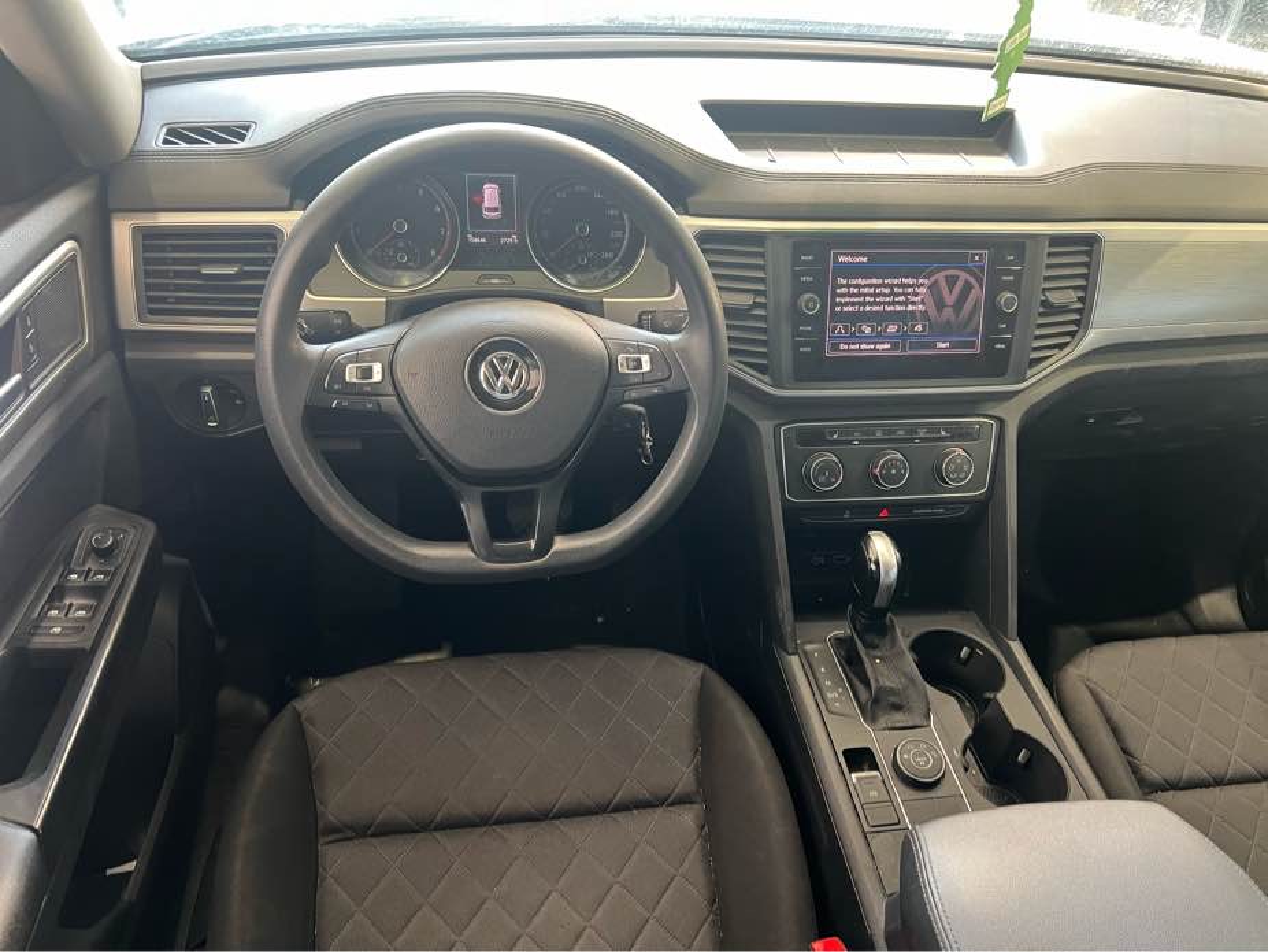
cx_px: 634
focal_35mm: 26
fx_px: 953
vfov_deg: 53.1
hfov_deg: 67.3
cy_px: 476
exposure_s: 1/60
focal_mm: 5.7
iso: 250
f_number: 1.5
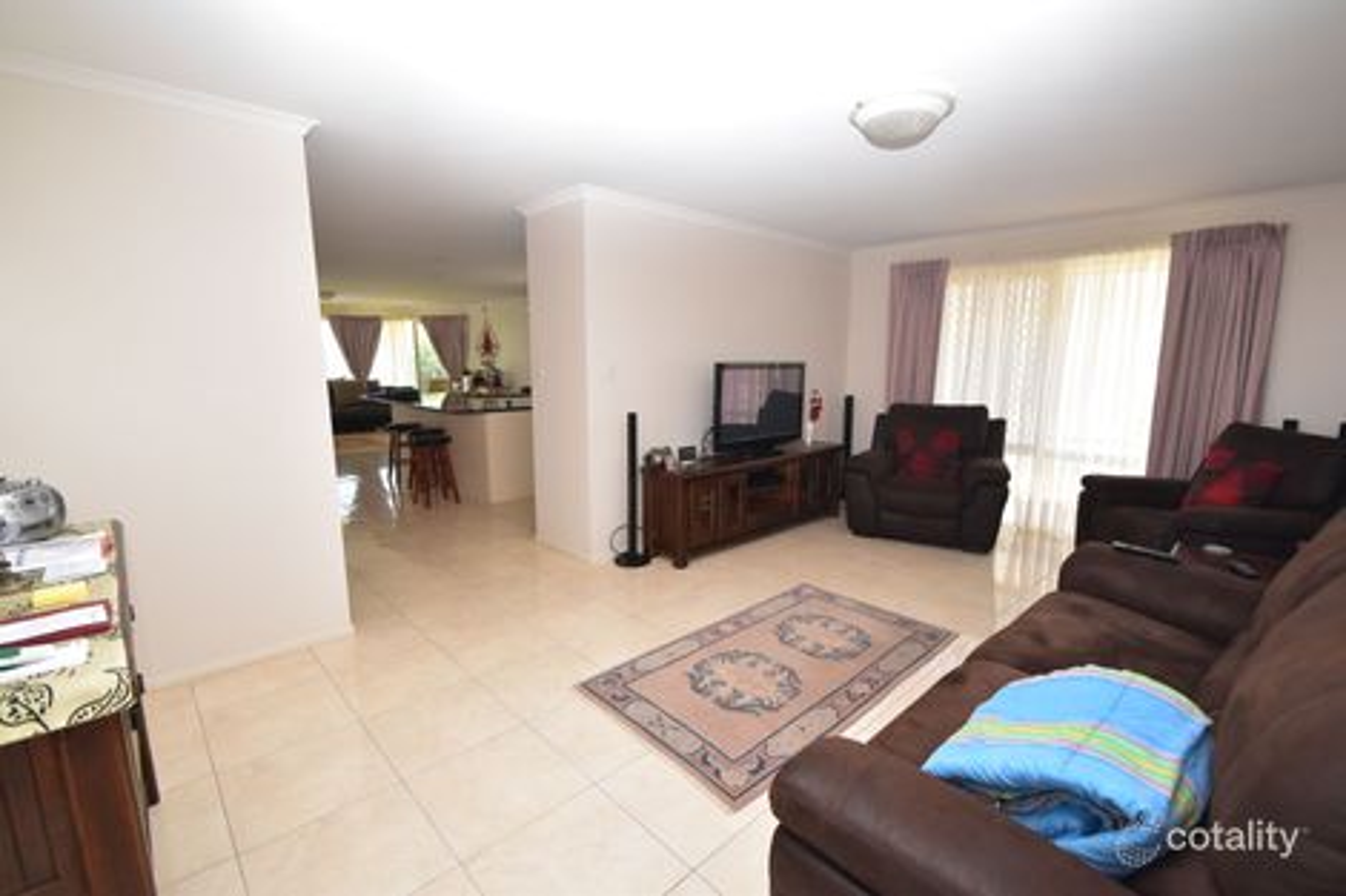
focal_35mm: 15
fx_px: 561
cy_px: 448
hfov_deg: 100.4
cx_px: 673
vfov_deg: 77.3
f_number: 8
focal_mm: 10
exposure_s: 1/60
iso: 800
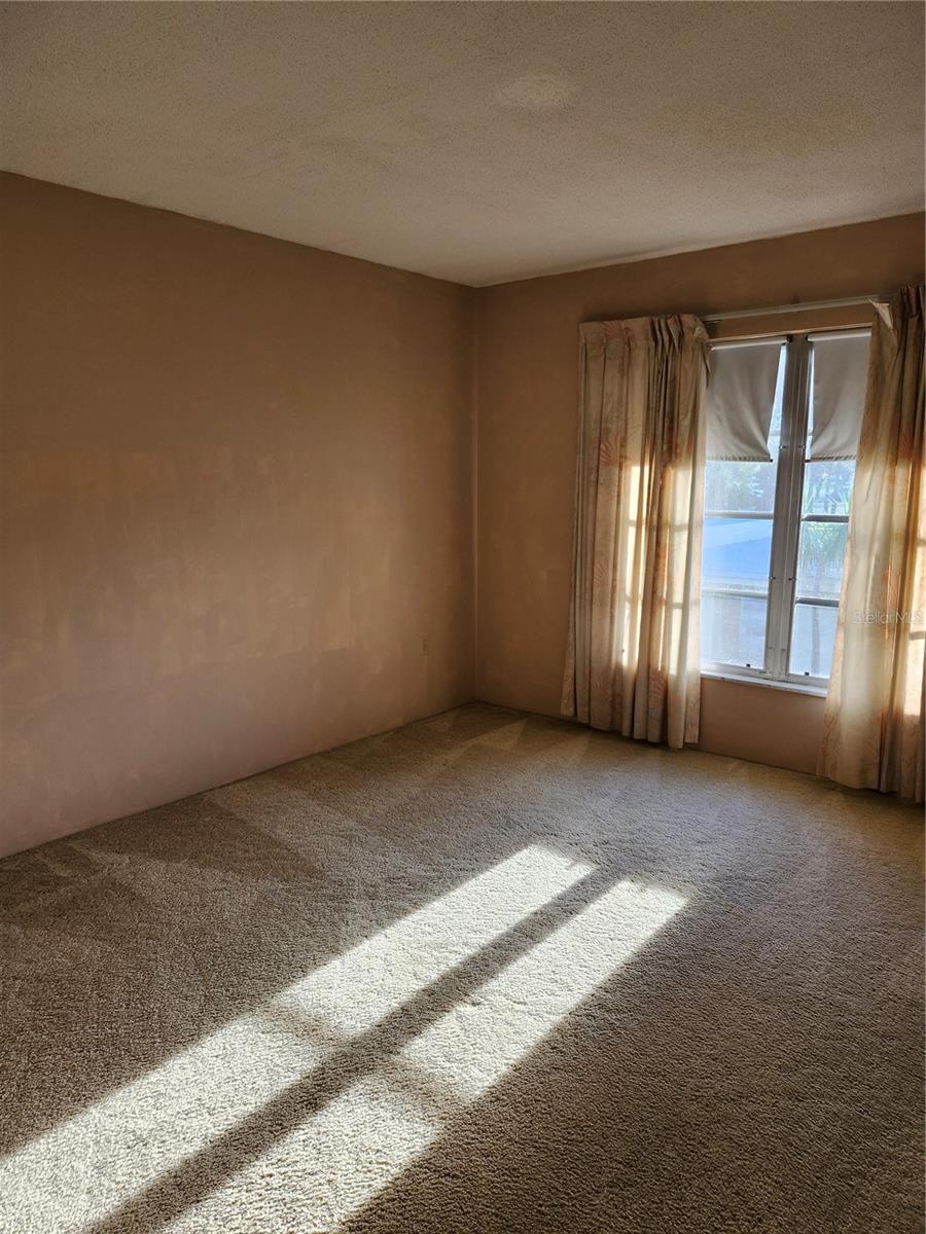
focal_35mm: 23
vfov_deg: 73.9
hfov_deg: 58.9
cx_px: 463
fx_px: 820
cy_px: 617
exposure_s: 1/180
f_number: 1.8
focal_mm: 5.54
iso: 100
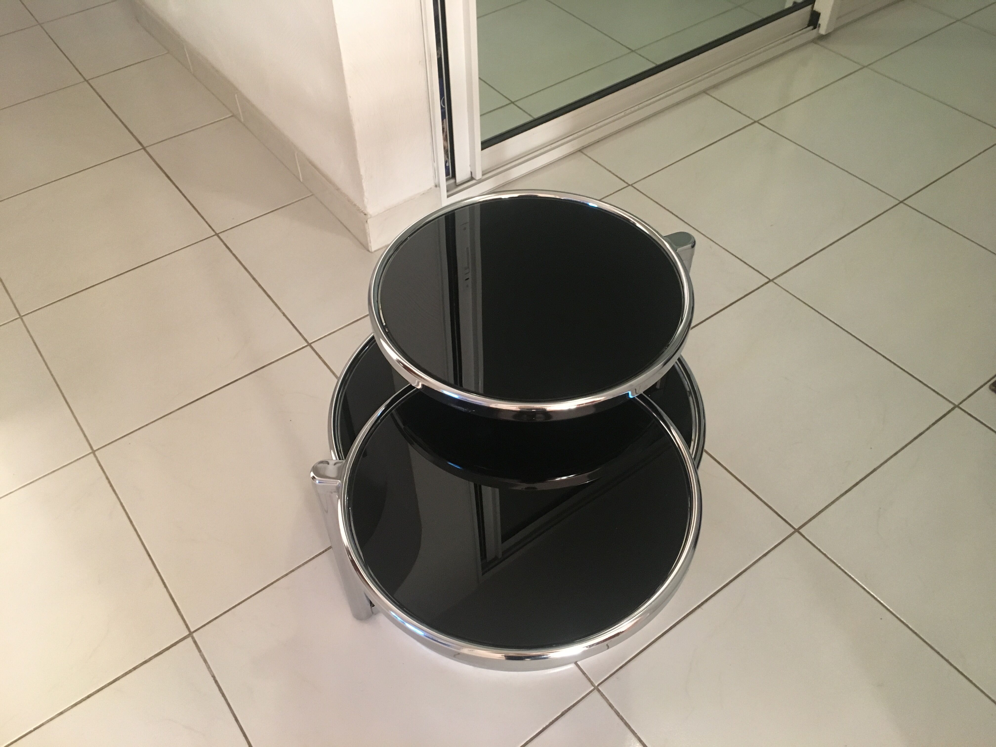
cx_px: 498
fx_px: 834
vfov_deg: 48.2
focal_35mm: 29
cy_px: 374
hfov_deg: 61.7
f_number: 2.2
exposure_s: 1/33
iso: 200
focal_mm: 4.15
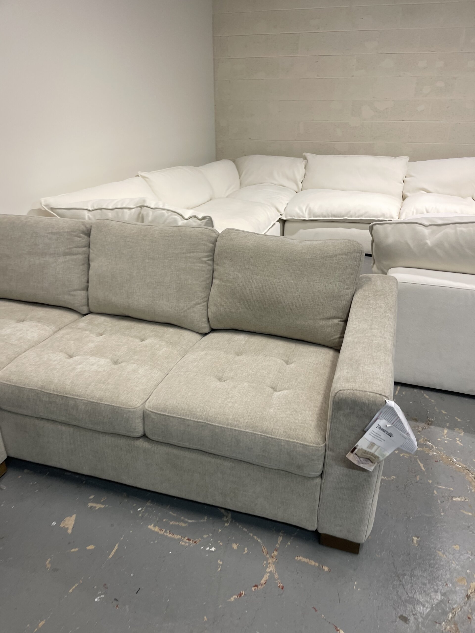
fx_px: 457
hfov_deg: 54.9
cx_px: 238
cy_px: 316
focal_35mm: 25
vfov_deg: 69.4
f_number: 1.6
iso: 64
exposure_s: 1/60
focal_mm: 5.1
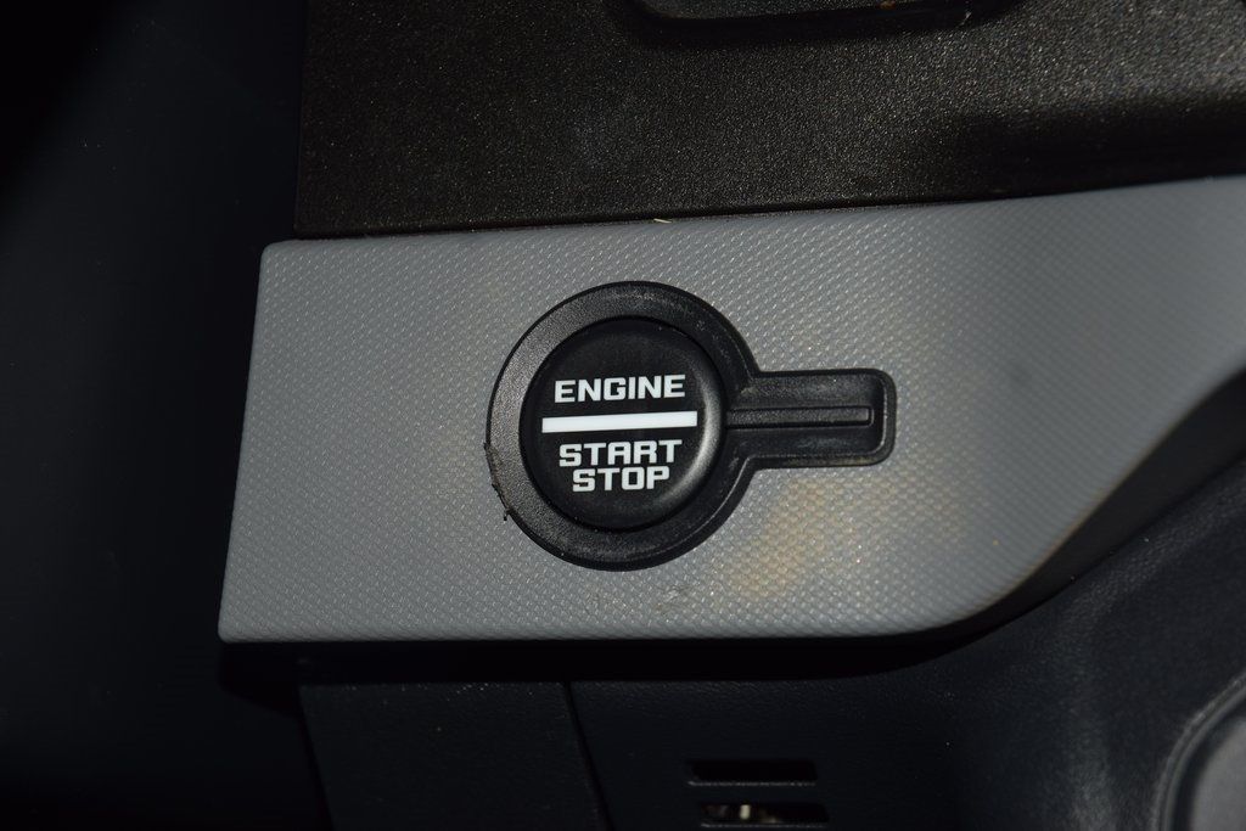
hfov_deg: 19.5
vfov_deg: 13.0
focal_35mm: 105
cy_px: 416
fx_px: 3634
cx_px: 623
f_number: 8
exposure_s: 1/125
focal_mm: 70
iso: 100
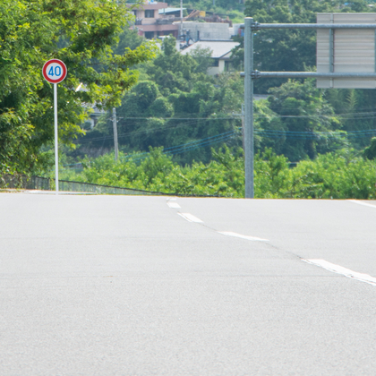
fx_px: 3932
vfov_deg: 5.5
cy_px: 60
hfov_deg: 5.5
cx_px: 107
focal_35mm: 320
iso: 160
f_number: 5.6
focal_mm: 88
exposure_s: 1/400
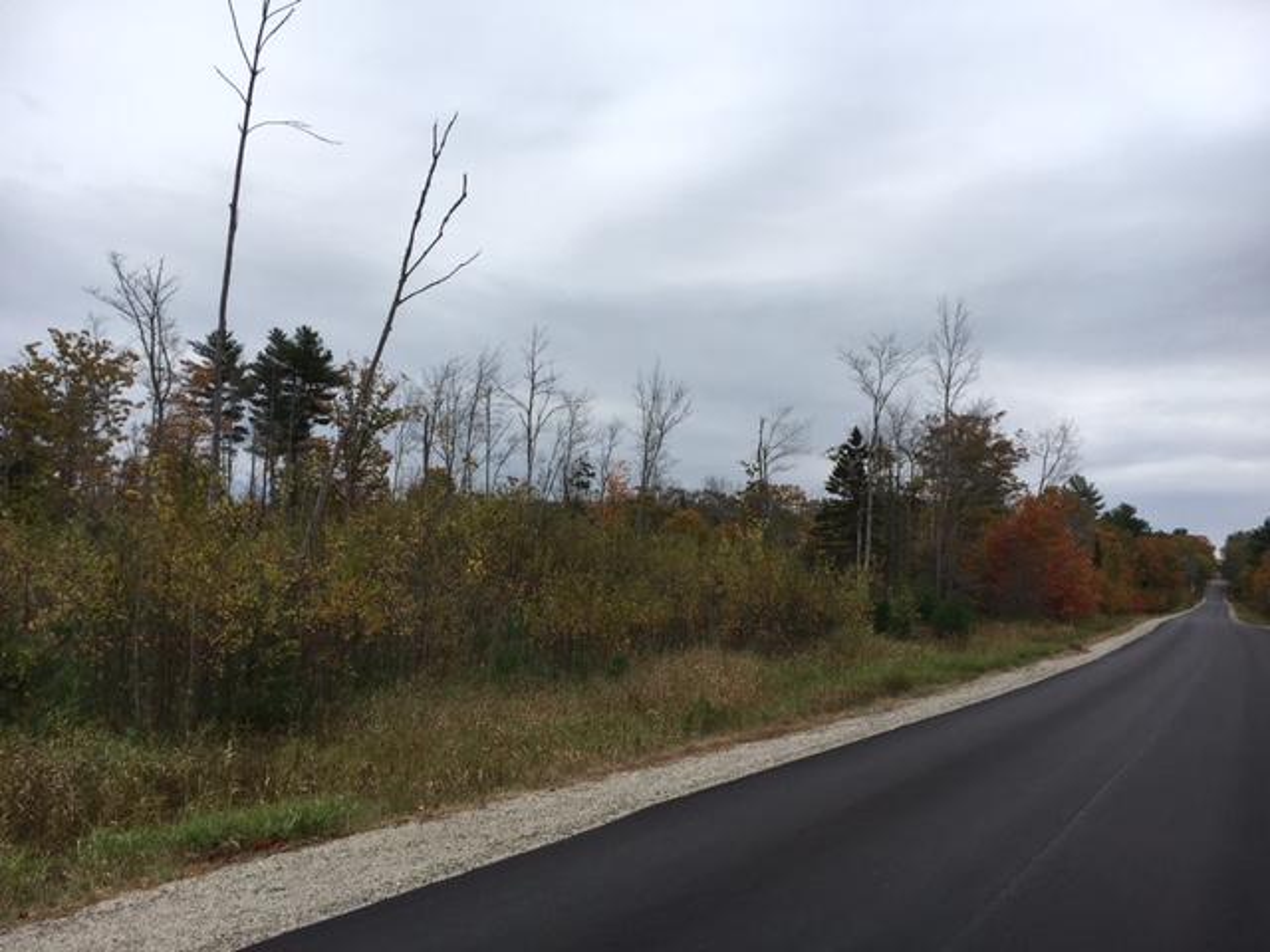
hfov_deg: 61.7
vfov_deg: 48.2
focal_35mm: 29
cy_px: 476
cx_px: 635
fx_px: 1064
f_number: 2.2
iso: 25
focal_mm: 4.15
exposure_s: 1/437
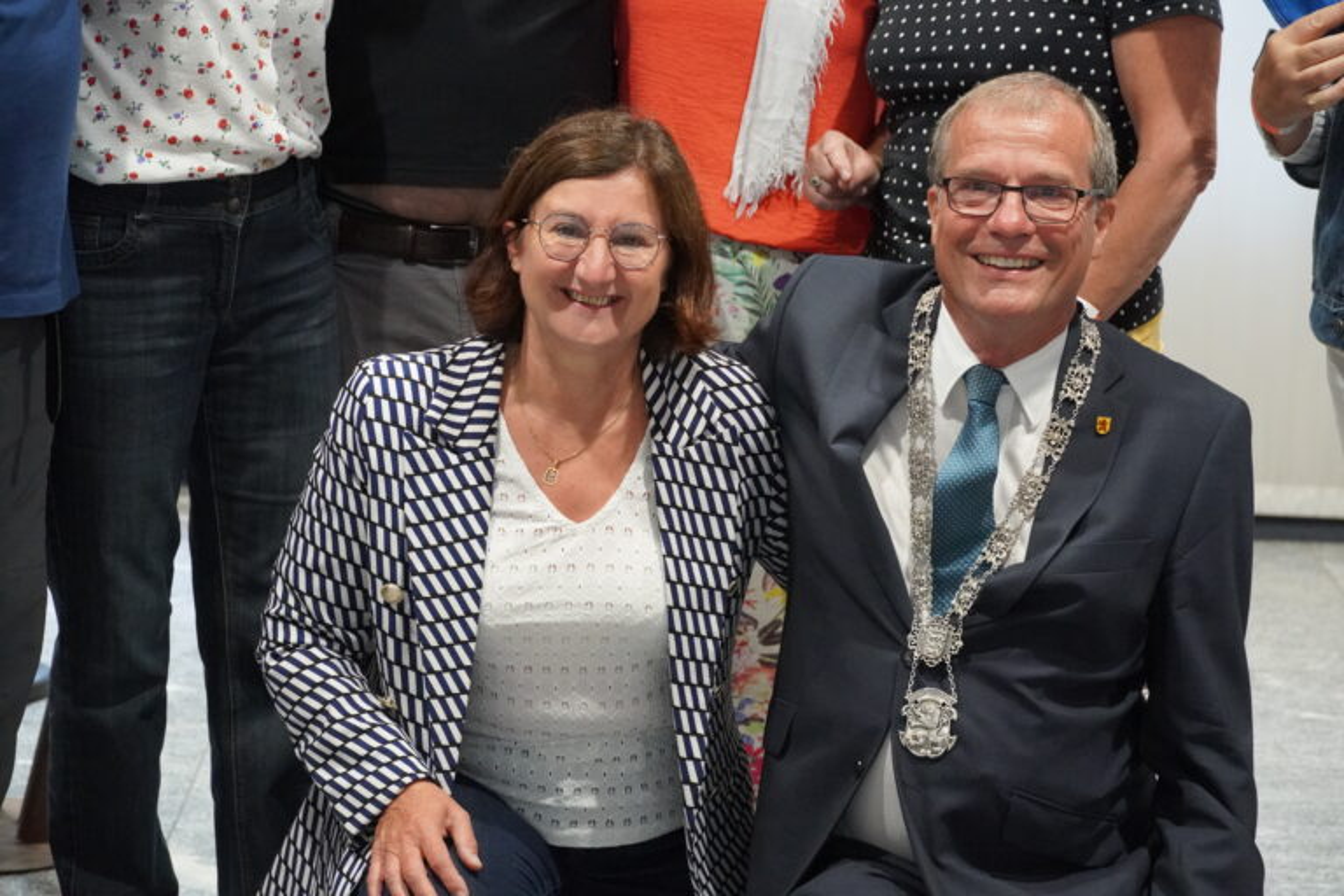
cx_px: 672
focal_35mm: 116
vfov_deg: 11.9
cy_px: 448
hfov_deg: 17.7
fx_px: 4312
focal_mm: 77
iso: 6400
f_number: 5.6
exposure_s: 1/160
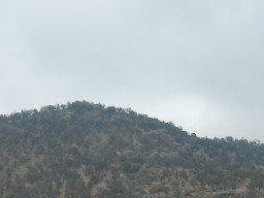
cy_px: 293
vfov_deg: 11.8
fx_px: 915
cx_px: 167
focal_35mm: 120
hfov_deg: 16.4
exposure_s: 1/283
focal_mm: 5.4
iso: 160
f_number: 7
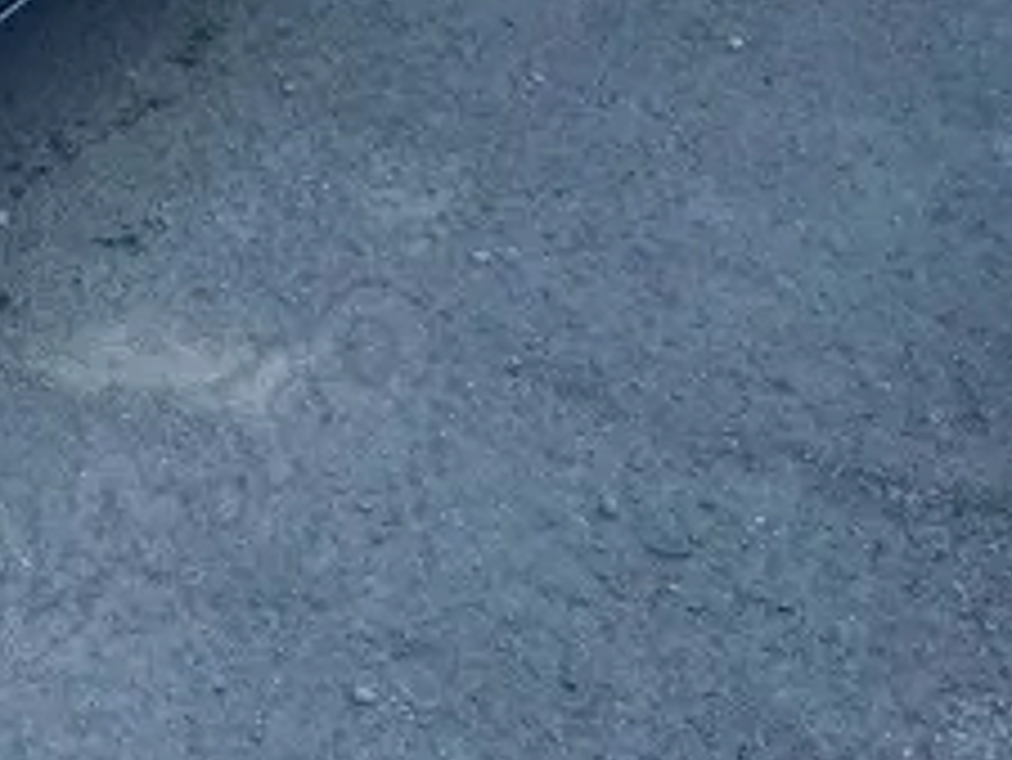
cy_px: -495
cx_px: -918
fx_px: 3247
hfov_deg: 14.9
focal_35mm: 111
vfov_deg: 12.5
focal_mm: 5.1
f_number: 1.6
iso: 32
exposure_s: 1/488
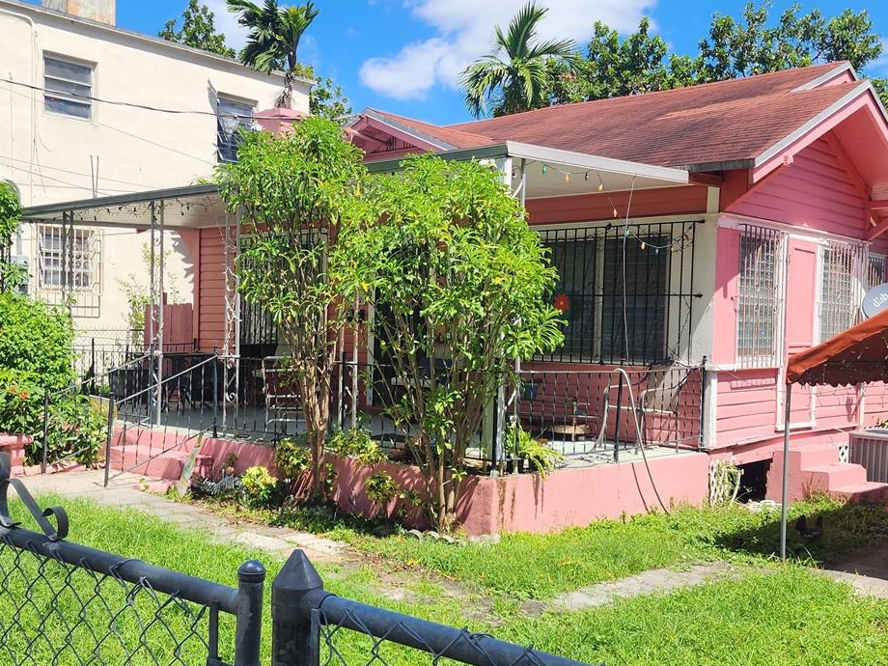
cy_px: 375
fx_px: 1026
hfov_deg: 46.8
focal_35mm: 40
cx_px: 427
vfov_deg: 35.9
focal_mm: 6.4
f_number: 1.8
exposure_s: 1/917
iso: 12
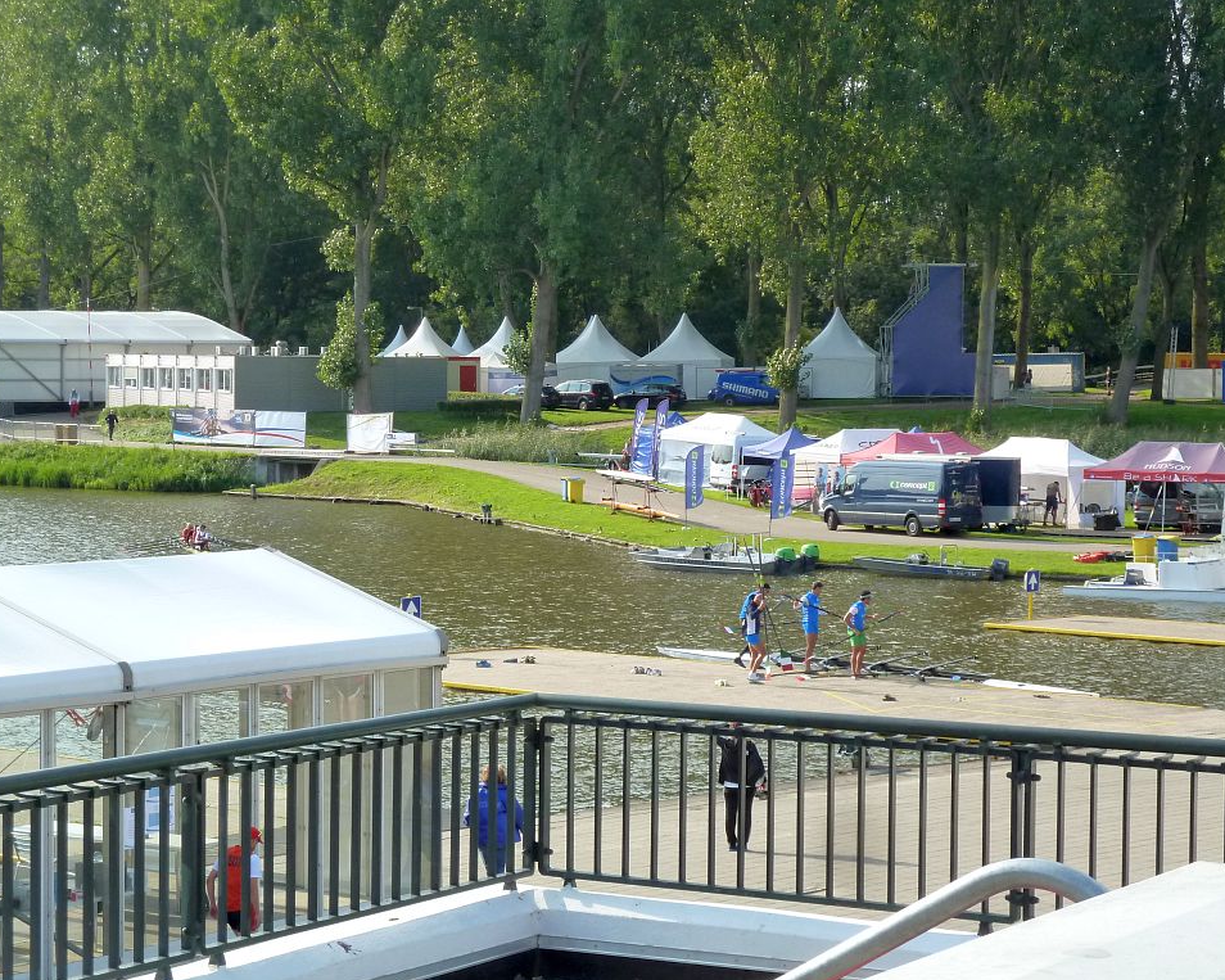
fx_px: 3154
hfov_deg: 22.0
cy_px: 492
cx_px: 642
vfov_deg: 17.7
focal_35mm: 87
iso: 200
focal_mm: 13.7
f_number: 4.2
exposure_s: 1/320
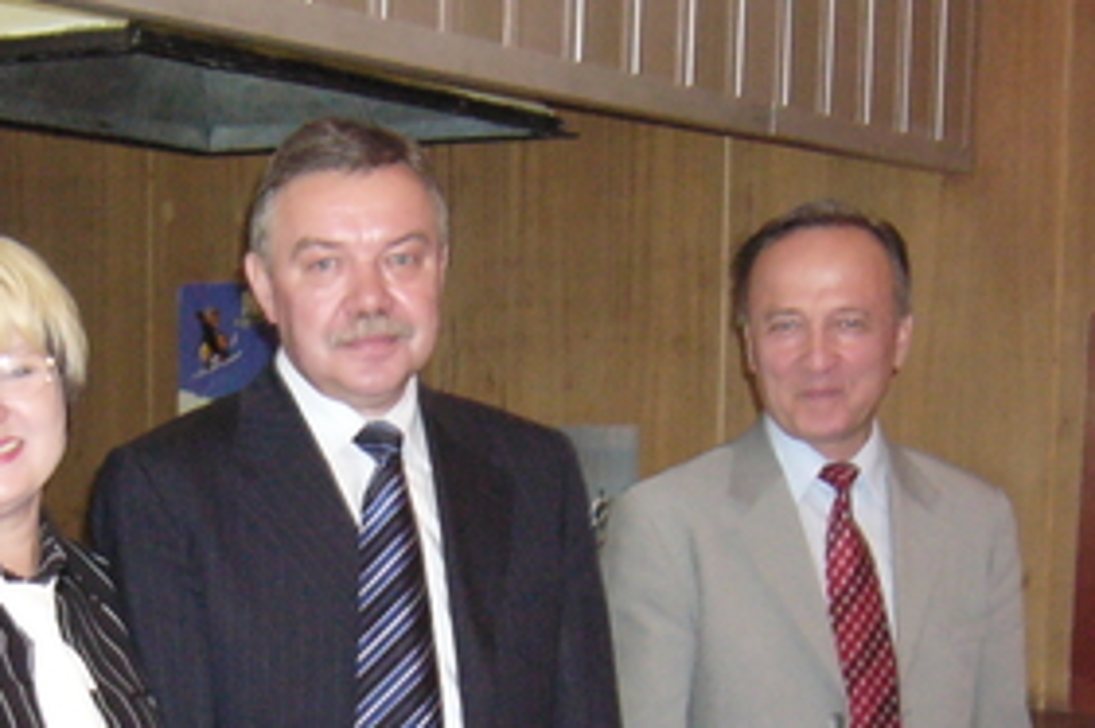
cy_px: 740
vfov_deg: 16.1
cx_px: 210
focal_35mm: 83
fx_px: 2523
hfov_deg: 24.1
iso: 300
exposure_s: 1/60
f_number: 2.8
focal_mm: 5.8
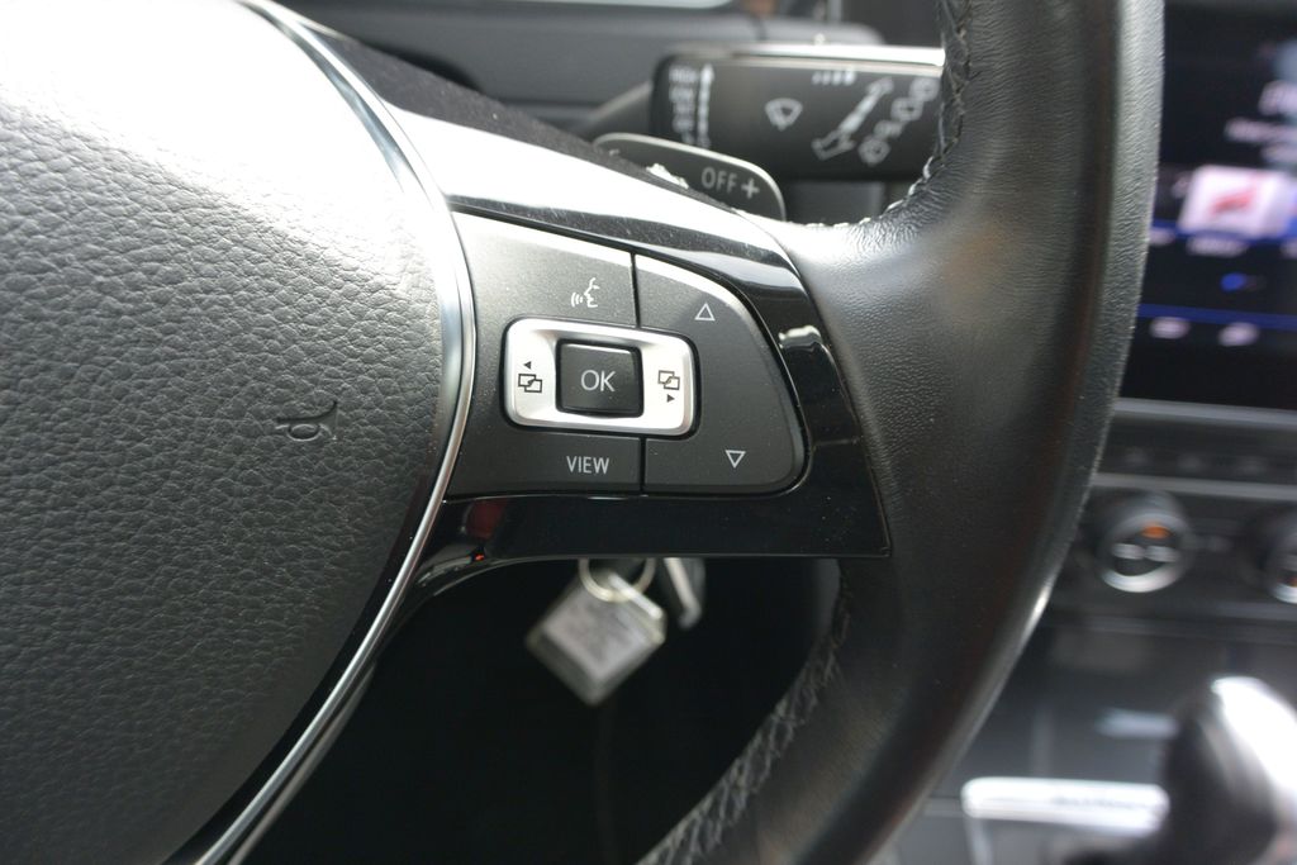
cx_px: 648
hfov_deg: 67.4
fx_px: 973
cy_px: 432
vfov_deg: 47.9
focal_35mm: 27
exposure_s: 1/160
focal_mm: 10
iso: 200
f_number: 3.5
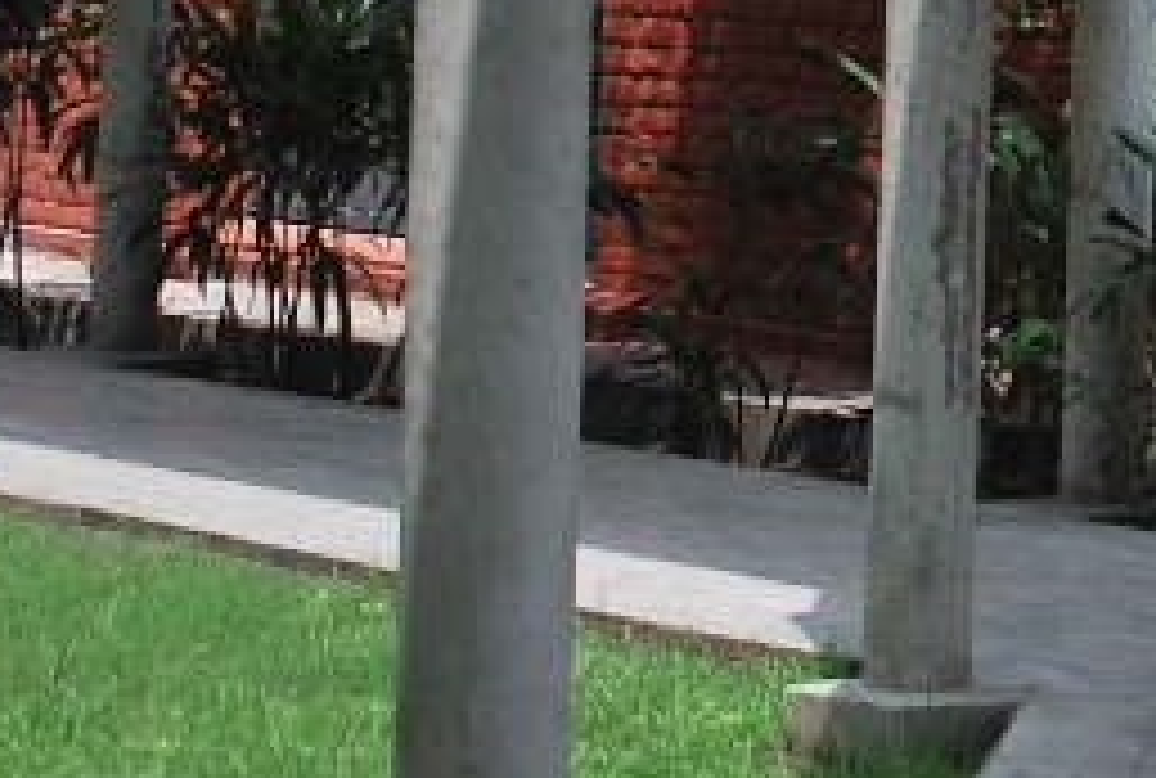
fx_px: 6248
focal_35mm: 194
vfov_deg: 6.9
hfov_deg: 10.1
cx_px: 1887
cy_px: -699
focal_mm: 28
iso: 100
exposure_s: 1/200
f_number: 7.1
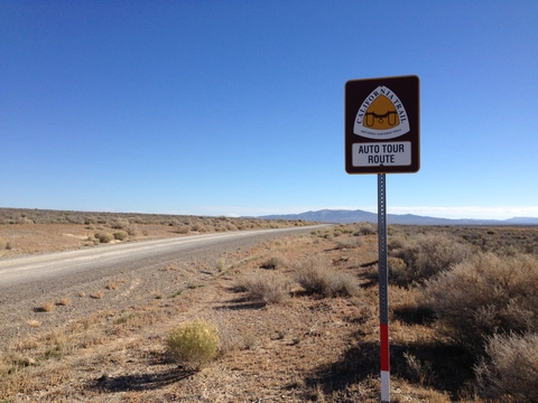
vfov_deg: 42.9
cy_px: 202
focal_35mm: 33
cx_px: 269
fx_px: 513
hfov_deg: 55.4
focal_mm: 4.13
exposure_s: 1/1869
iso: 50
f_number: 2.4
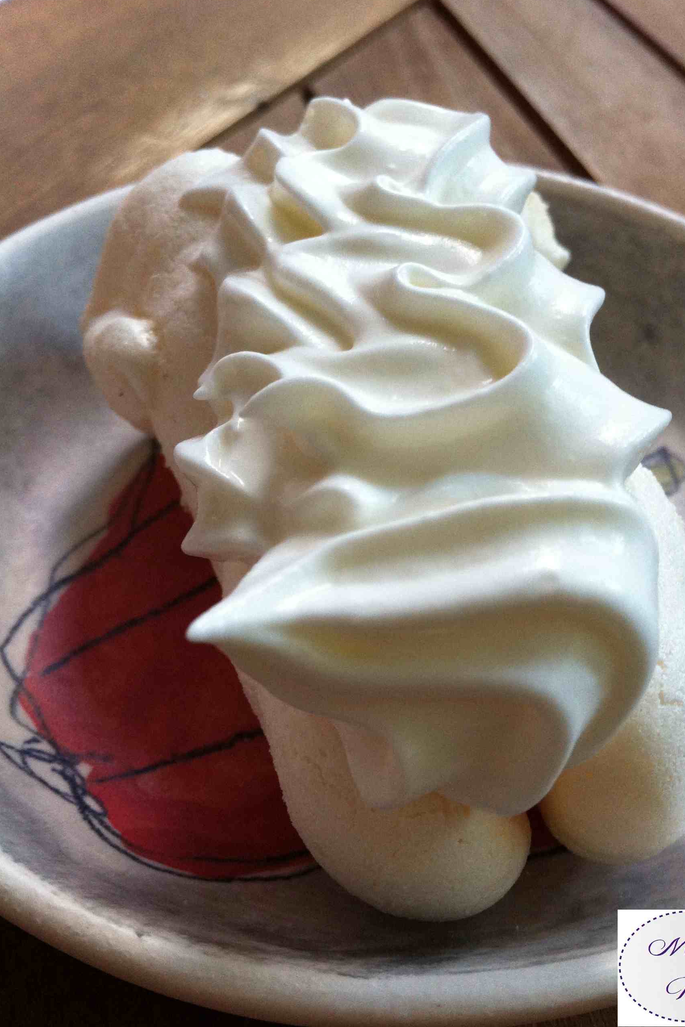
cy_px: 517
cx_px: 383
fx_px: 1056
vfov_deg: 51.9
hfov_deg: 35.9
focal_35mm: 37
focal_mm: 3.85
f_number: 2.8
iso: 200
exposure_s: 1/15
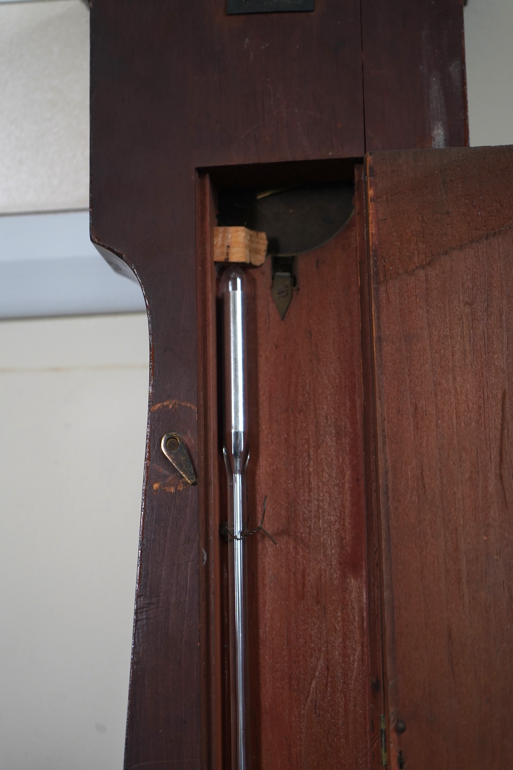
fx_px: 1111
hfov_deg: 26.0
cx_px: 256
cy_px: 385
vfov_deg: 38.2
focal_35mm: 52
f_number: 5
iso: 1000
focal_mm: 52
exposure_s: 1/100
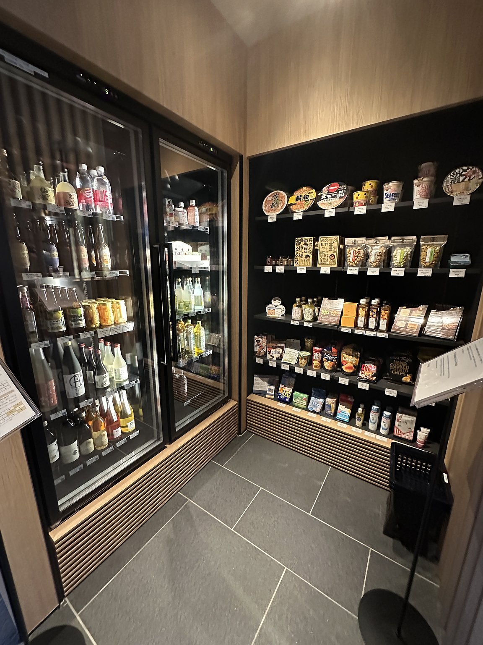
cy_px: 322
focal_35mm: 14
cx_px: 242
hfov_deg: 85.7
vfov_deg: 102.1
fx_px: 260
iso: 1250
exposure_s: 1/60
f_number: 2.2
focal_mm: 2.22
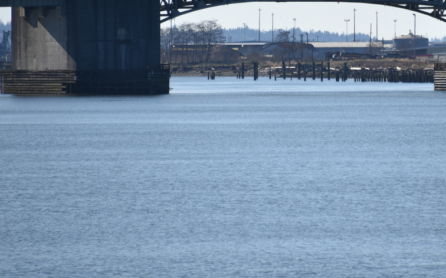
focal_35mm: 518
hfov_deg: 4.1
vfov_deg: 2.5
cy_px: 54
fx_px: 6294
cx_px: 314
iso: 110
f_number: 5.6
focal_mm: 300
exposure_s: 1/640
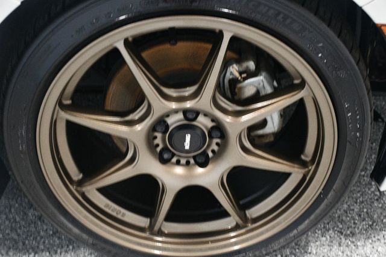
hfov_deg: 30.1
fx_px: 718
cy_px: 128
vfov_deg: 20.3
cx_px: 193
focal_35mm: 67
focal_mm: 45
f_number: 4.5
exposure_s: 1/60
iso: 4500
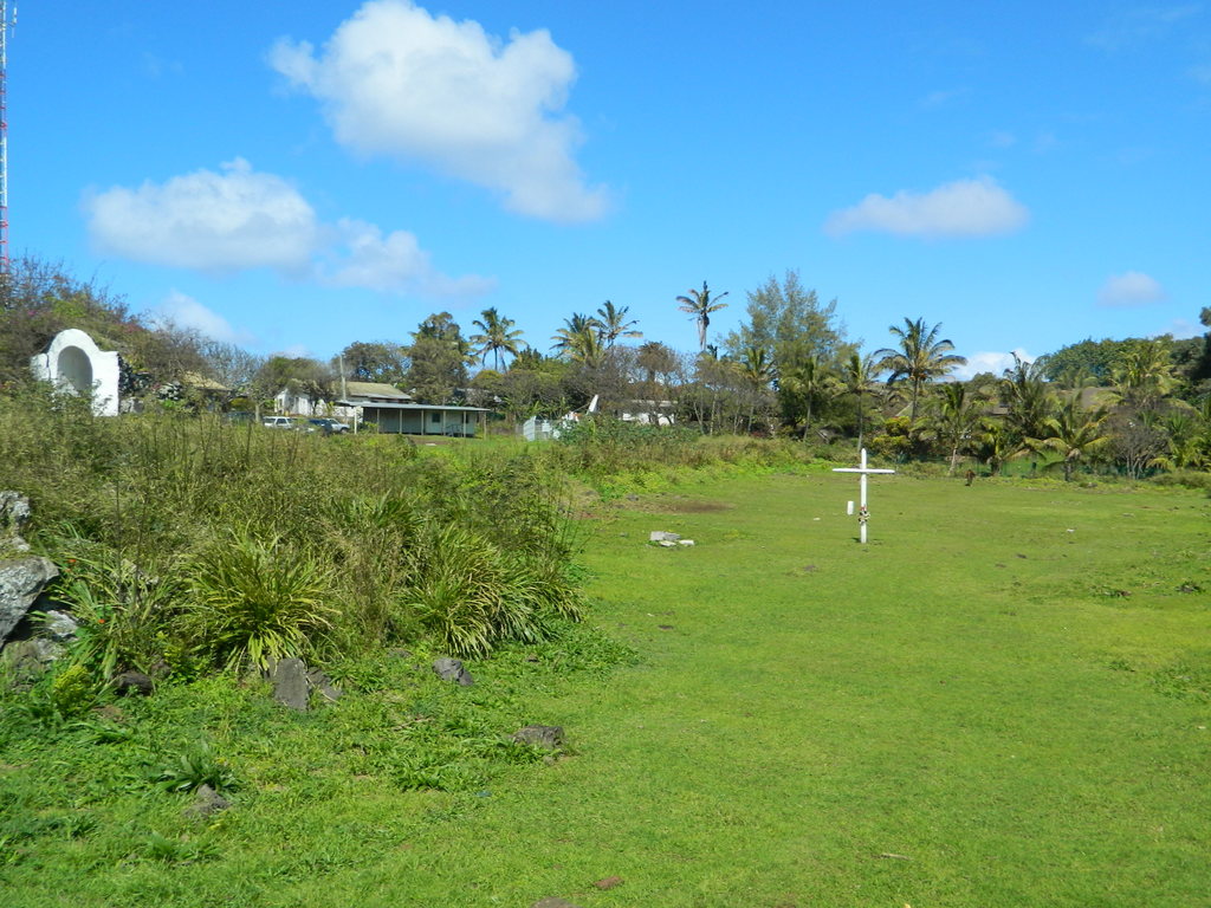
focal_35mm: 31
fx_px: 1084
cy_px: 454
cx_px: 606
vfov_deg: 45.4
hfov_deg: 58.4
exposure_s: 1/125
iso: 80
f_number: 9.1
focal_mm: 5.6
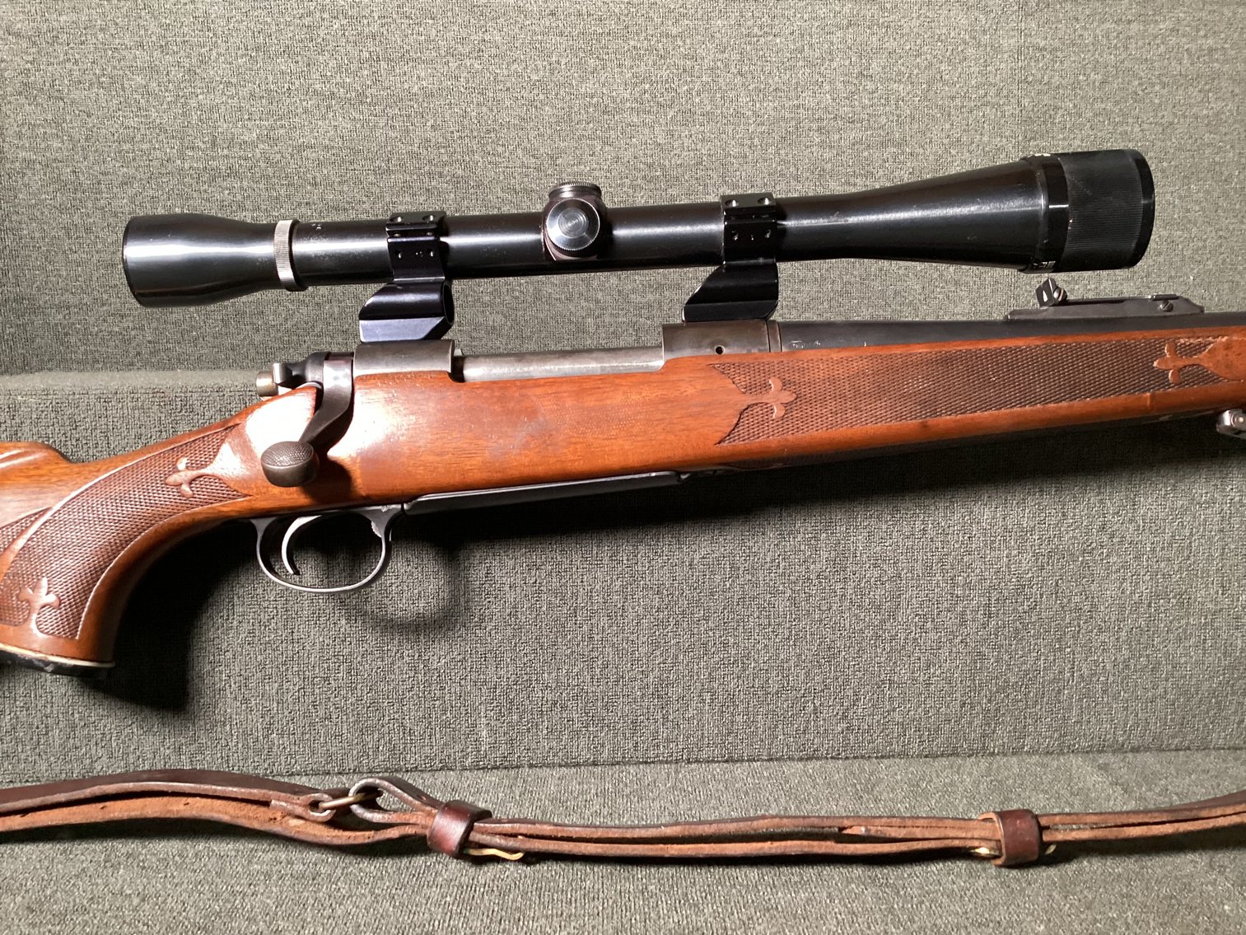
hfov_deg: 58.3
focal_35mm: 31
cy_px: 468
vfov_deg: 45.4
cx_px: 623
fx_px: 1116
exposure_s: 1/33
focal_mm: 3.3
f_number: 2.4
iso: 320
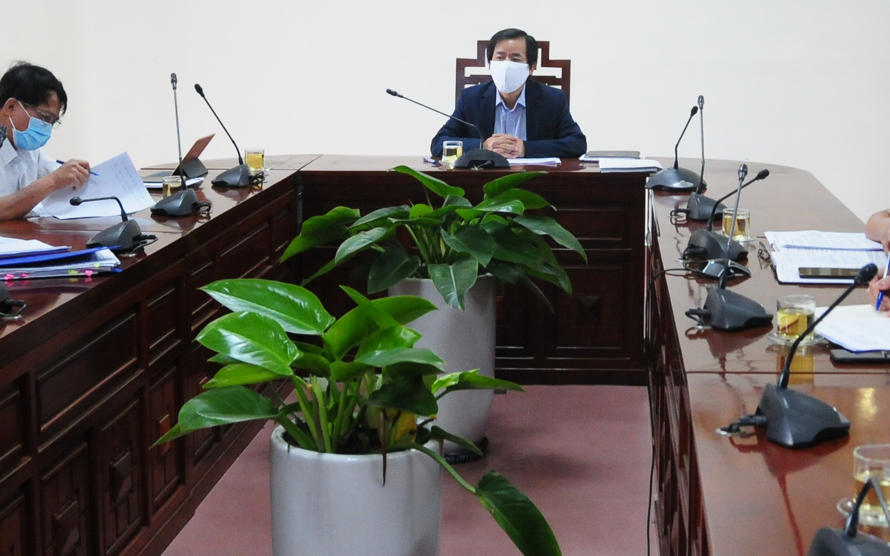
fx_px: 2086
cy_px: 114
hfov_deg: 24.0
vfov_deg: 15.1
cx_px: 532
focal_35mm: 86
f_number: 4.5
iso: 1250
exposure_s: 1/80
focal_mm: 24
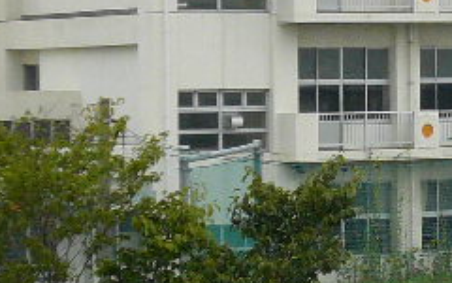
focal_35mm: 226
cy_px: 21
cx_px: 593
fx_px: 2784
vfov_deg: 5.8
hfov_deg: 9.1
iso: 100
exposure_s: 1/640
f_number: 3.8
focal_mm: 8.8
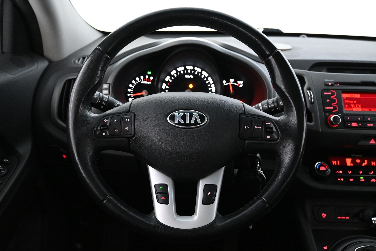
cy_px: 126
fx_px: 329
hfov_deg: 59.5
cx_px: 188
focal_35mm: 32
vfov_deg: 41.7
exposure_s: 1/30
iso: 5000
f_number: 4
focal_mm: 21
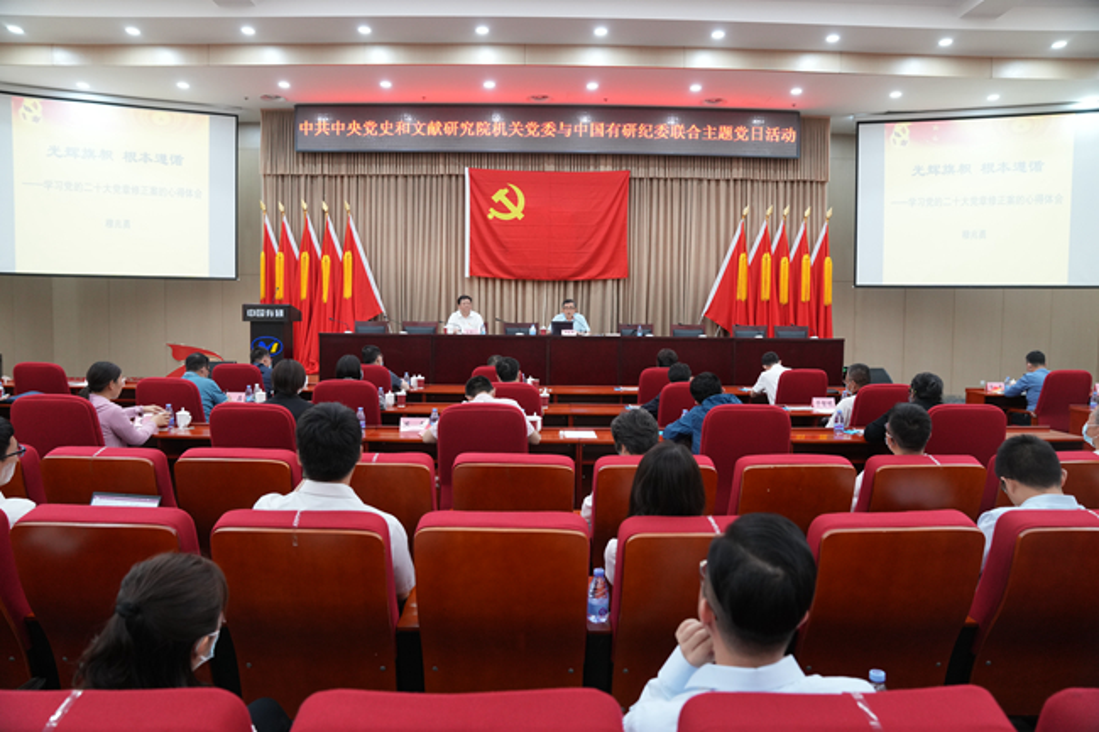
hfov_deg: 73.8
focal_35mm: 24
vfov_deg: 53.1
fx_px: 732
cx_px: 550
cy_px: 366
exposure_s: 1/80
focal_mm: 24
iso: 1600
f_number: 3.5
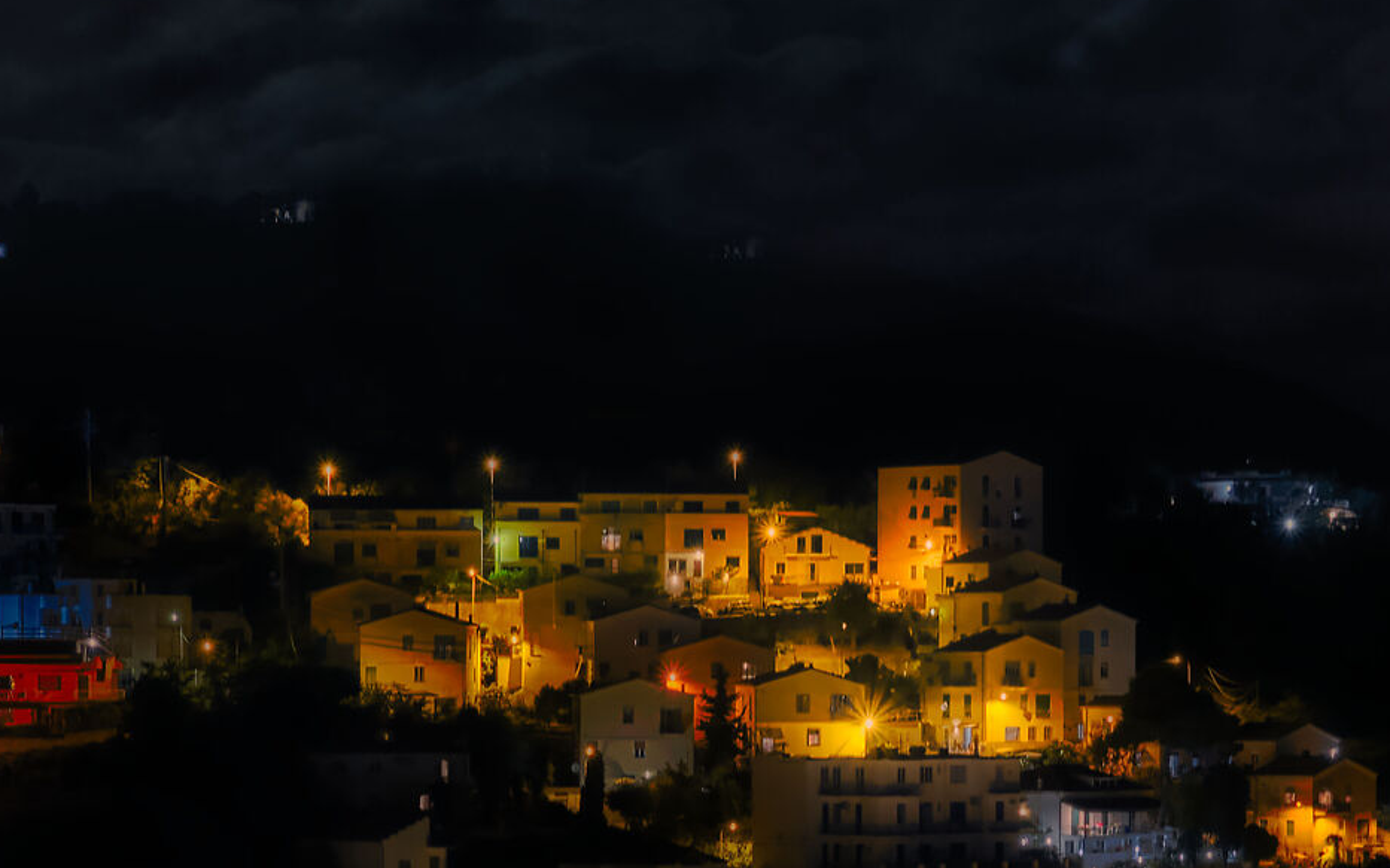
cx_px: 767
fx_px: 5265
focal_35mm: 139
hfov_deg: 15.0
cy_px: 811
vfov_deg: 9.4
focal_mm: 35
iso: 1250
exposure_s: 1/1.25
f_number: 5.6
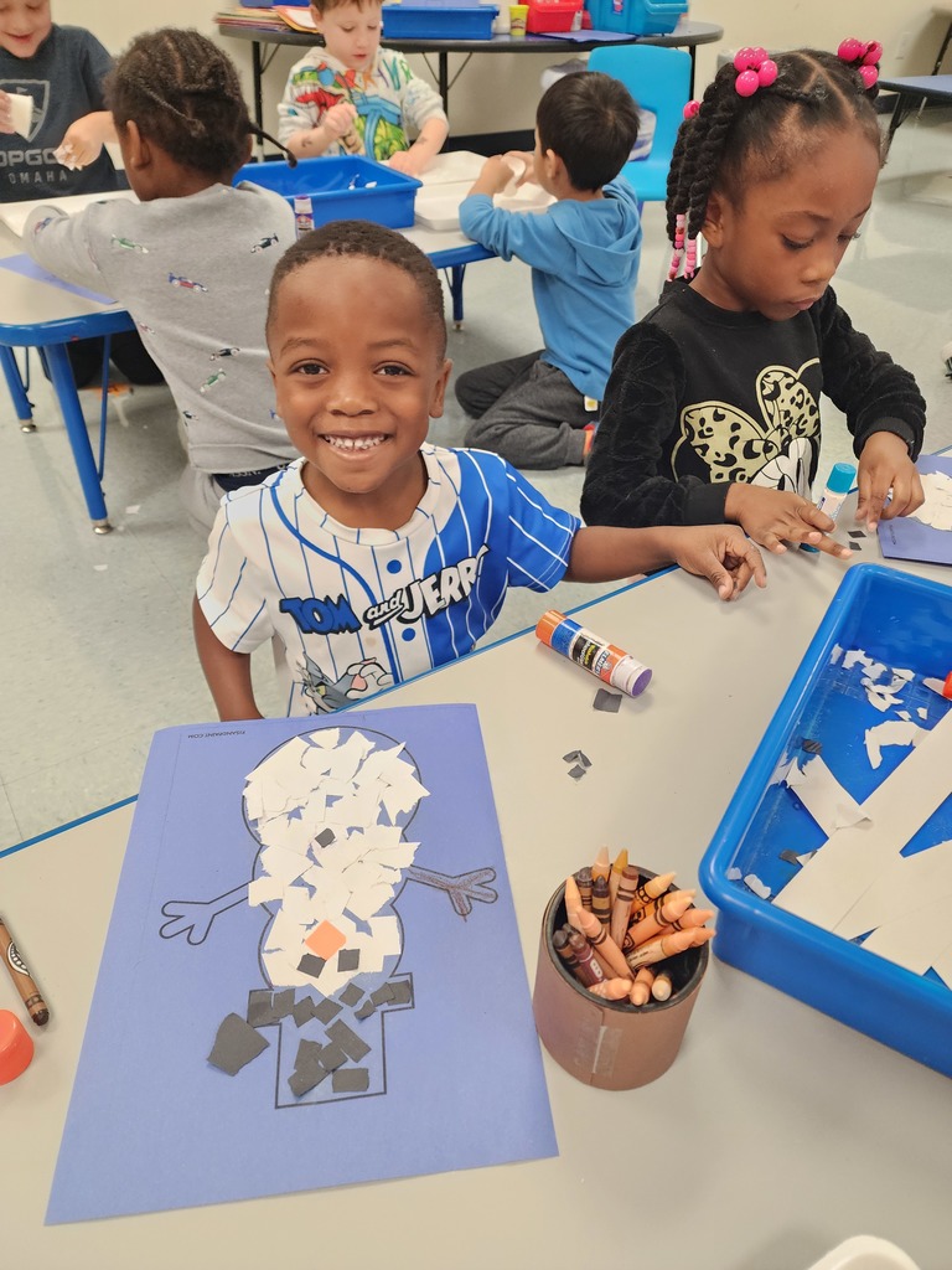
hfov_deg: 58.9
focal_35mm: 23
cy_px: 635
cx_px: 476
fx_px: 843
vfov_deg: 73.9
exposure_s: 1/120
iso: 500
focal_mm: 6.4
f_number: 1.8
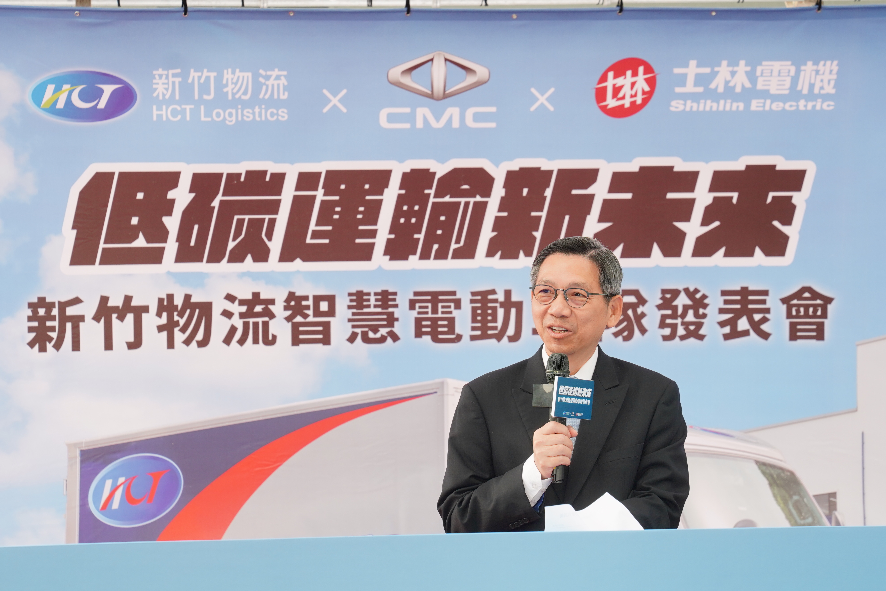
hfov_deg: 19.5
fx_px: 2584
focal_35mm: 105
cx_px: 443
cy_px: 296
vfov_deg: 13.0
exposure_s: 1/160
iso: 400
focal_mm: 70
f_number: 5.6
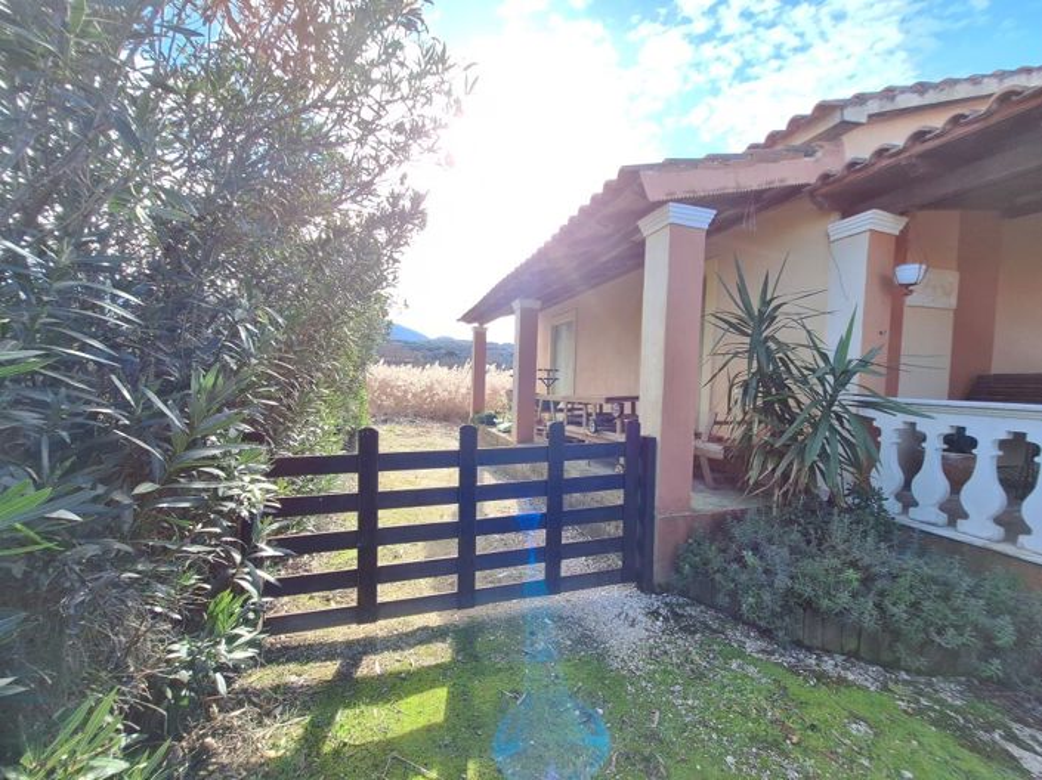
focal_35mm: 13
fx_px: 391
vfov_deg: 89.9
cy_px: 390
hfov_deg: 106.2
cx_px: 521
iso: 40
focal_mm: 1.74
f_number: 2.2
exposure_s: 1/558
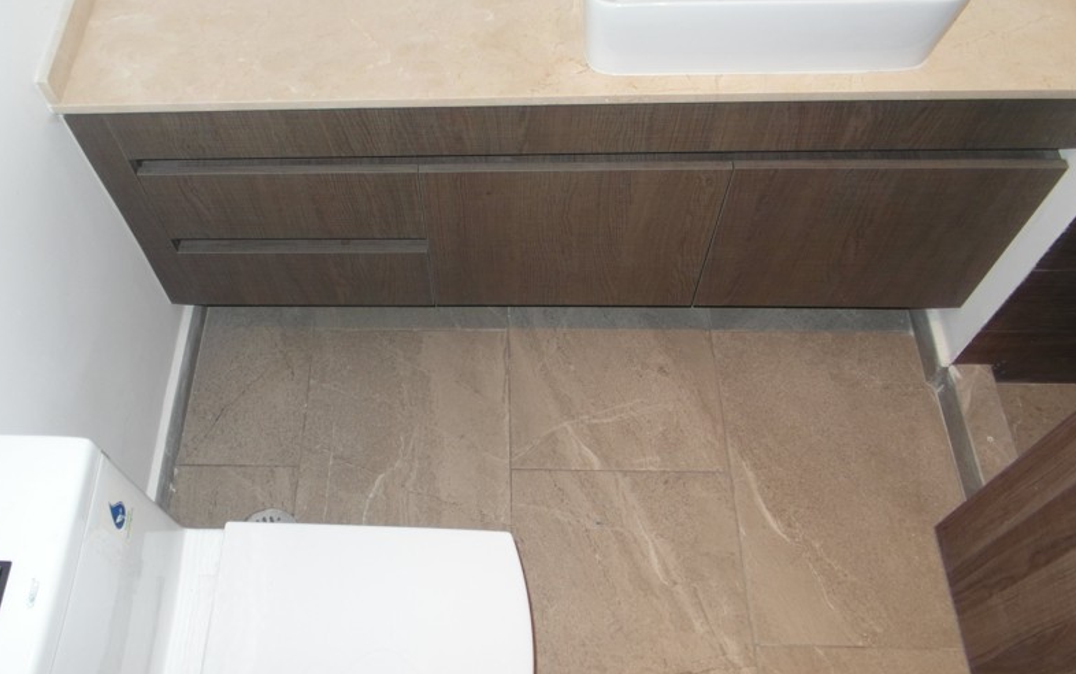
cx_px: 423
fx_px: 909
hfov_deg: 60.6
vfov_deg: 40.5
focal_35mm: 31
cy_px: 270
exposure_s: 1/45
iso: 100
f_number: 2.8
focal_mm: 4.1
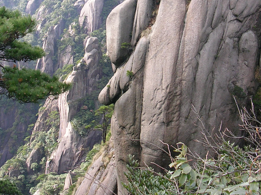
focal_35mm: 59
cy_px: 61
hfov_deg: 32.7
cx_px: 130
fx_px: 445
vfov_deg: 24.7
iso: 50
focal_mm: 5.8
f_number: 2.8
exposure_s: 1/217
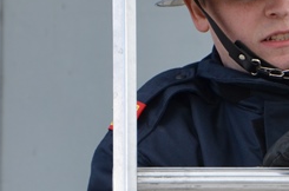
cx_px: 302
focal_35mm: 515
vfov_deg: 2.7
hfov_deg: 4.0
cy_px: 70
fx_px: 4121
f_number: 5.6
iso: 500
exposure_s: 1/500
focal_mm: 105
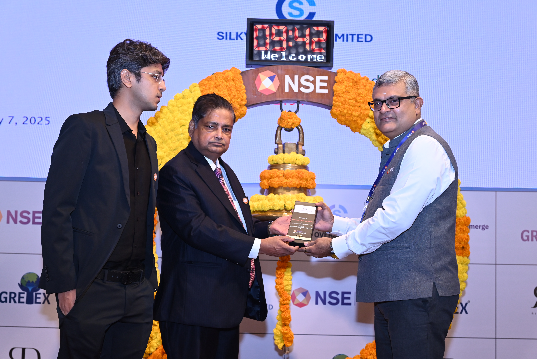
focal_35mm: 51
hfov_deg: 38.9
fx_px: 761
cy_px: 180
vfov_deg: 26.5
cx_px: 268
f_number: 5.6
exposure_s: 1/125
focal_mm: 51
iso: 1250
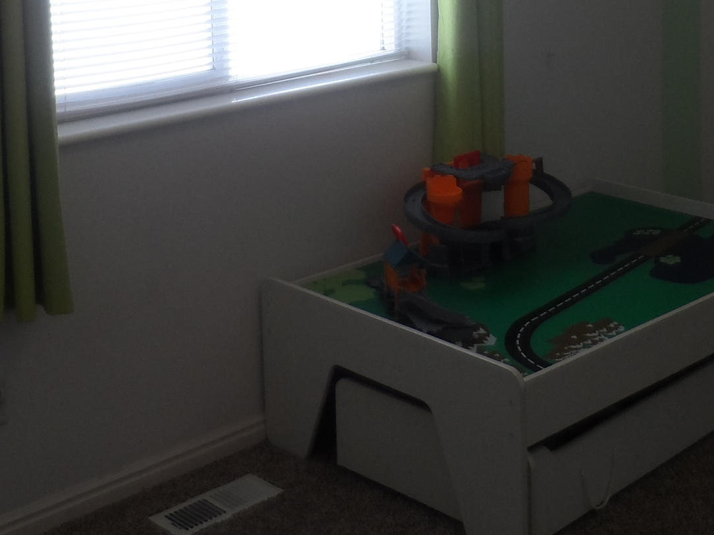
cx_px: 473
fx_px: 1217
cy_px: -53
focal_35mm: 59
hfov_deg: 32.4
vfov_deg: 23.3
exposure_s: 1/45
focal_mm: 4
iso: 80
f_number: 3.2
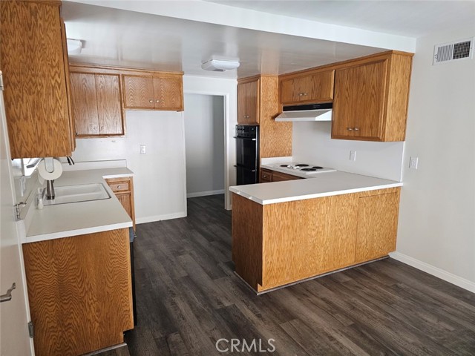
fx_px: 316
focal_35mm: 23
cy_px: 178
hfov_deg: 73.9
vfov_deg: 58.9
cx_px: 238
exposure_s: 1/120
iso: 640
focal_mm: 6.3
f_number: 1.7
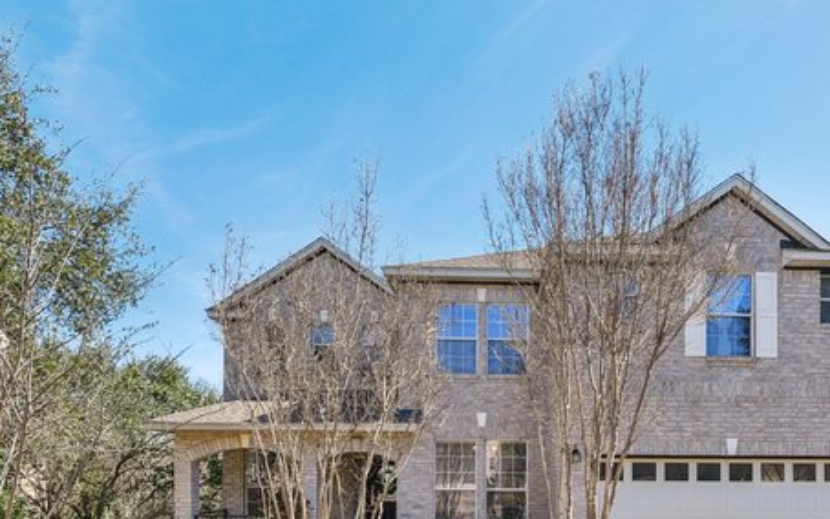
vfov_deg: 51.7
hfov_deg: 75.5
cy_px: 361
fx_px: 520
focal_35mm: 23
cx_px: 530
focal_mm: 16
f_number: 8
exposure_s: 1/200
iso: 400
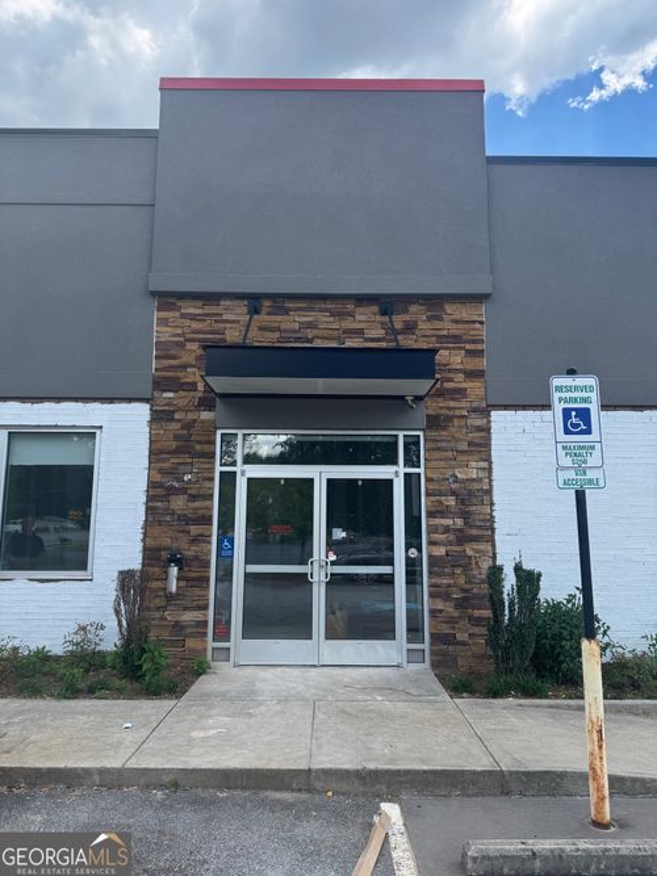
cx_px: 328
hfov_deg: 56.8
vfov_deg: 71.6
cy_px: 438
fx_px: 608
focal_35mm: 24
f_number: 1.78
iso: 80
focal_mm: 6.76
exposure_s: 1/1215
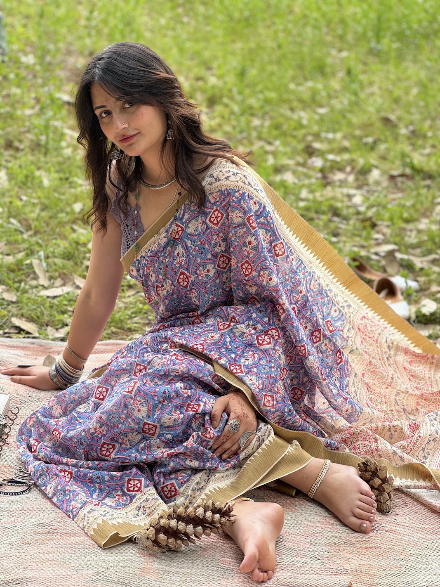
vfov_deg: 25.3
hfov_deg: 19.1
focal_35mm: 77
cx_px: 220
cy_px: 294
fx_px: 1305
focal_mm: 9
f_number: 2.8
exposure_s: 1/99
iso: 50
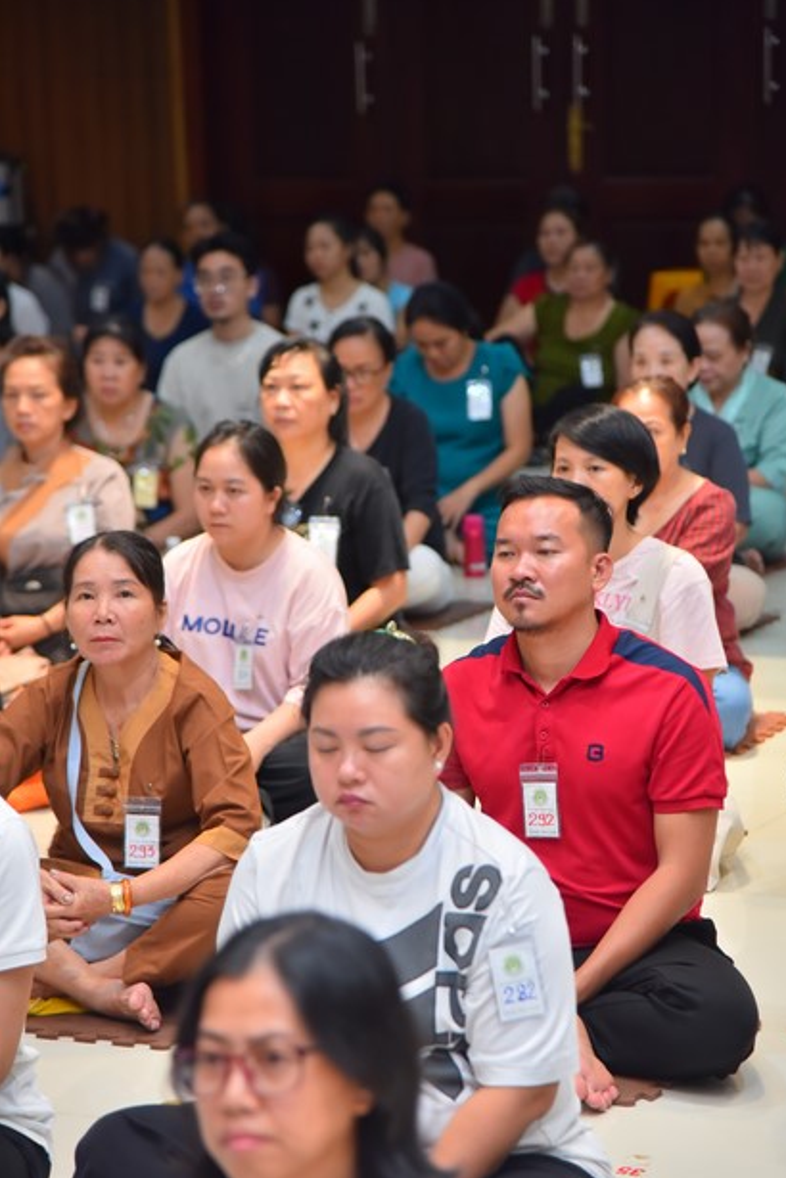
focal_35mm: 111
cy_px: 609
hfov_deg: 12.3
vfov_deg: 18.4
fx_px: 3635
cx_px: 413
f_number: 5
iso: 1250
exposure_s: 1/100
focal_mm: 105
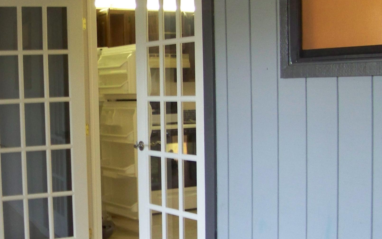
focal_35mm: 71
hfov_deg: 28.7
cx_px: 121
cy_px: 143
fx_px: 739
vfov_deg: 18.3
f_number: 2.8
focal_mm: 5.85
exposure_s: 1/30
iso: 188
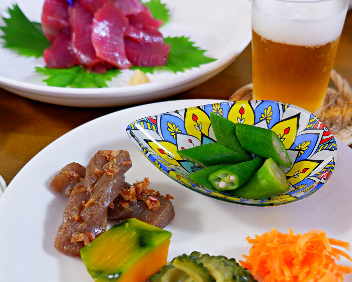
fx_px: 427
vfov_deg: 35.4
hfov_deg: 44.7
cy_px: 221
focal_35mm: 41
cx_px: 198
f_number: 3.5
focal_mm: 15
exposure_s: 1/34
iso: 1600
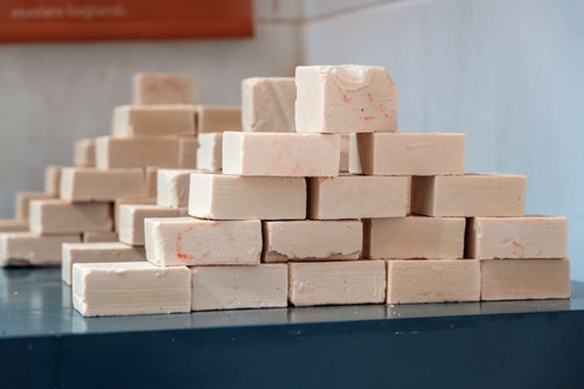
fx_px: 1135
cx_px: 292
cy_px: 194
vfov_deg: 19.4
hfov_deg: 28.9
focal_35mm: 70
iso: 800
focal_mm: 70
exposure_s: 1/20
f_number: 4
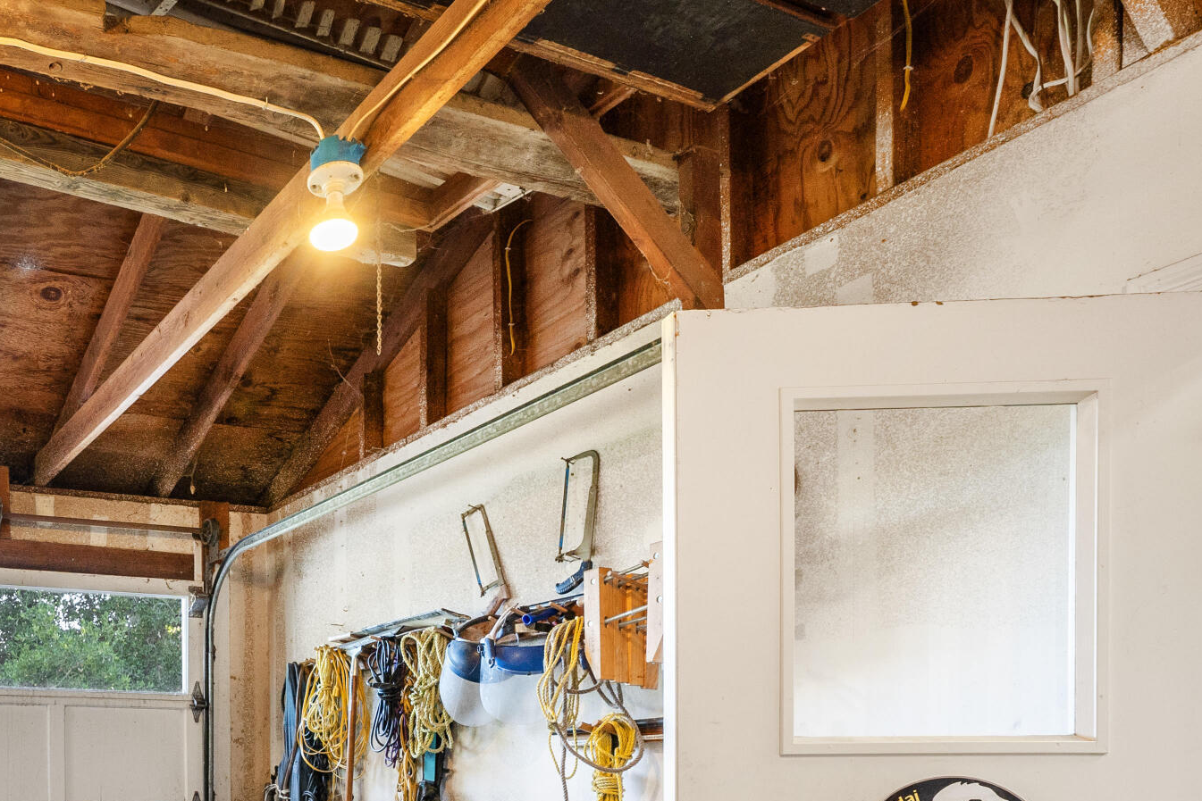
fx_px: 968
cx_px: 58
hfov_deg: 53.2
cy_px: 764
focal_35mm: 29
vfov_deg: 40.5
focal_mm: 13
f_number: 8
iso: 400
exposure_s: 1/13
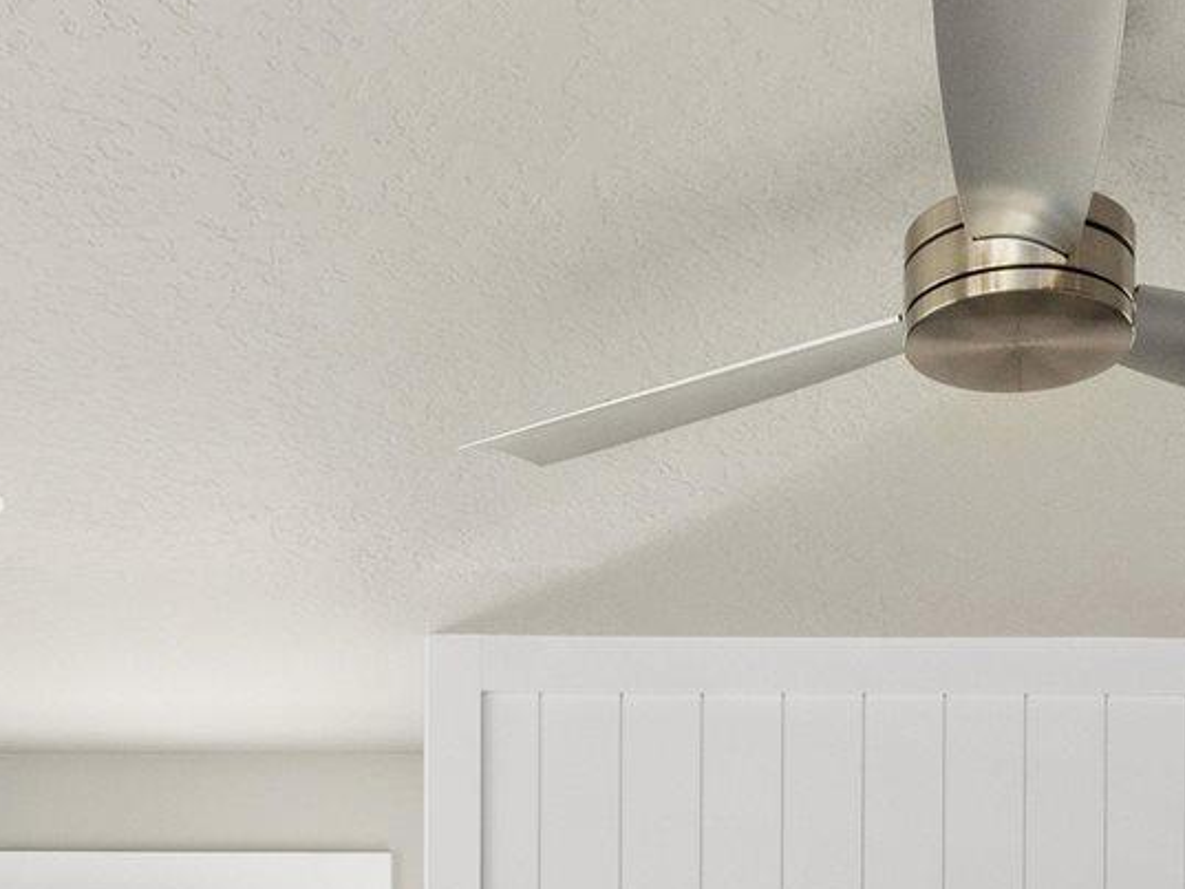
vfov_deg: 16.1
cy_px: 1624
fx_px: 2637
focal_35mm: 77
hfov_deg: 25.3
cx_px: 741
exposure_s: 1/30
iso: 800
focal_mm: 14
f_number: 13
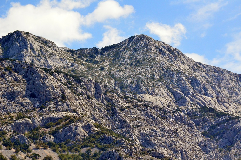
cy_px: 80
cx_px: 120
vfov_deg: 6.3
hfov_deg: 9.5
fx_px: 1453
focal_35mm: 218
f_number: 5.6
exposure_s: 1/8000
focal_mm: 145
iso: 1600
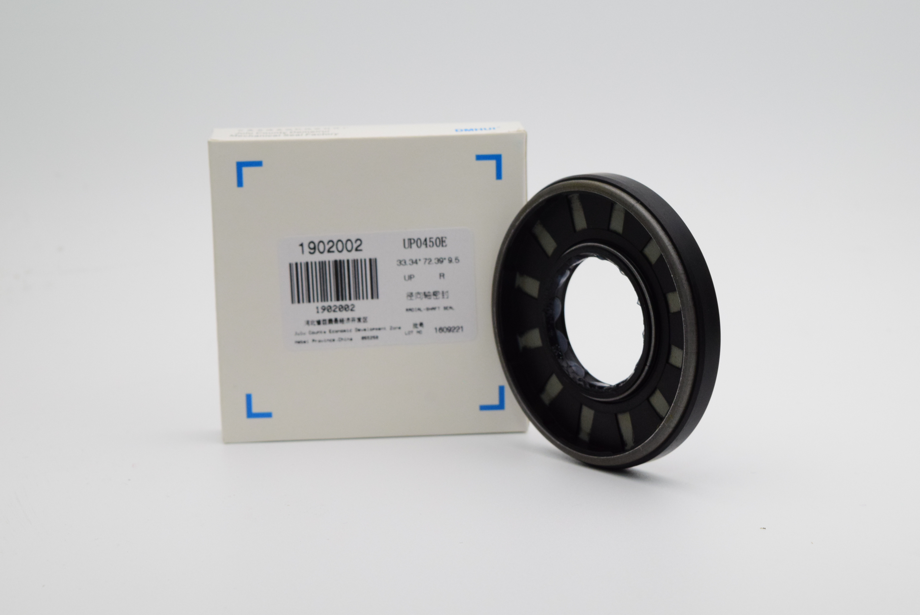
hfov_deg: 26.0
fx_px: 1995
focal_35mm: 78
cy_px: 308
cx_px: 460
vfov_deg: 17.5
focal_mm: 52
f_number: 11
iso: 1600
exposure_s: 1/40
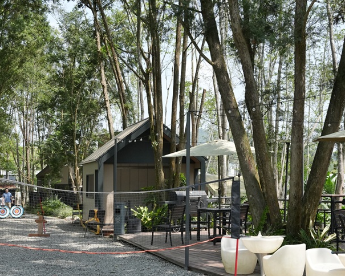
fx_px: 558
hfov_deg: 34.2
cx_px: 136
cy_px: 179
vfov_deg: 27.7
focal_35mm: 55
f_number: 8
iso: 1600
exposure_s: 1/1600
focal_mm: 34.4
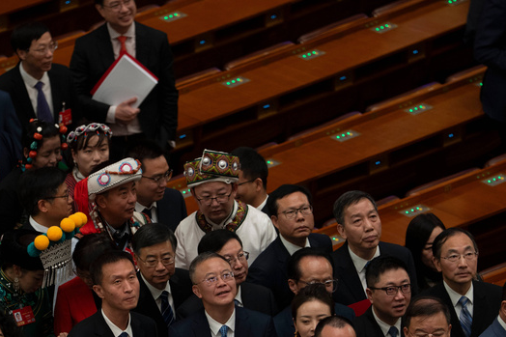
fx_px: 4833
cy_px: 322
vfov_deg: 4.0
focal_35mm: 344
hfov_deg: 6.0
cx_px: 112
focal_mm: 176
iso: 1000
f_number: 2.8
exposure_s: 1/320
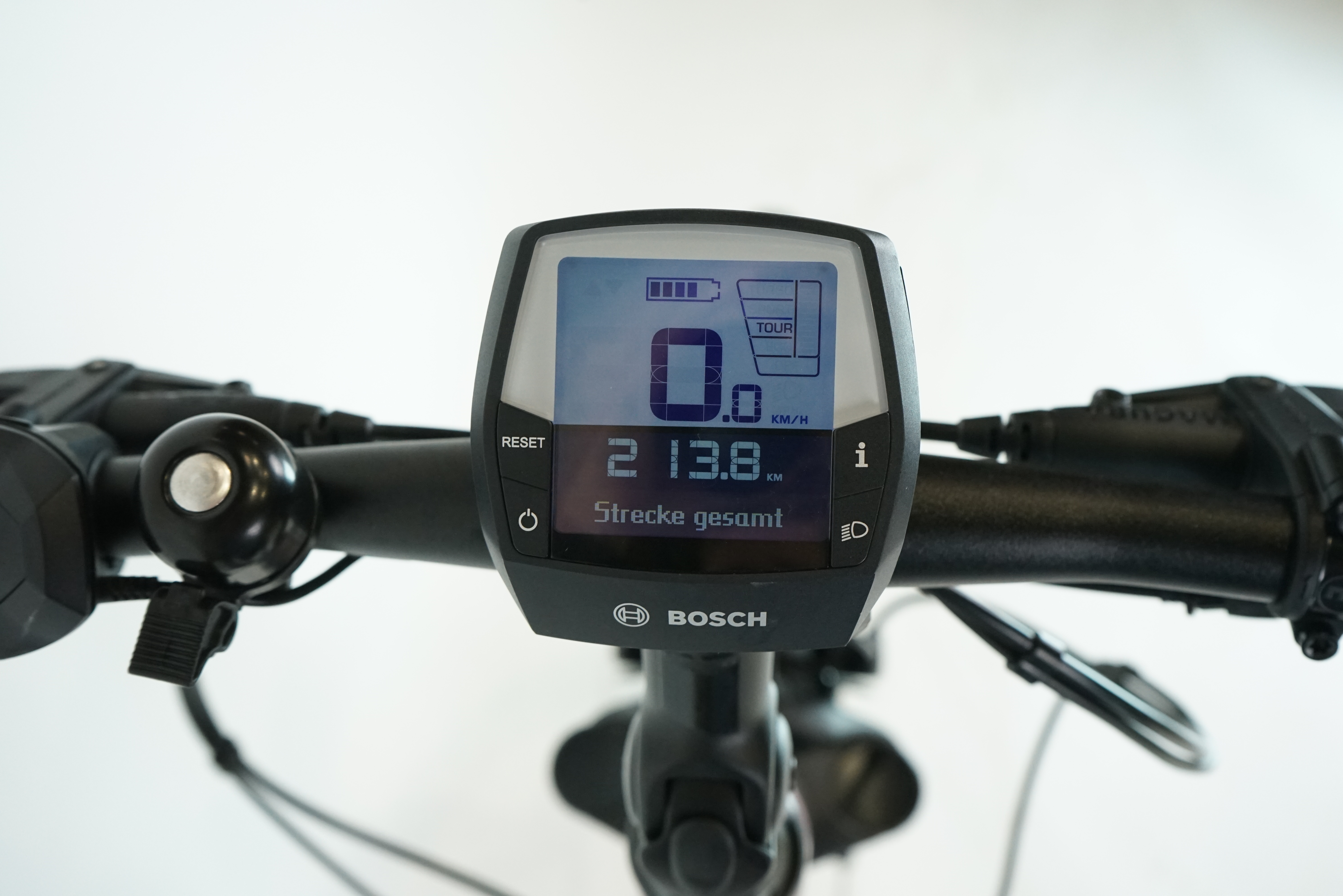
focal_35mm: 40
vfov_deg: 33.4
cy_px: 448
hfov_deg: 48.5
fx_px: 1492
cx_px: 672
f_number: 6.3
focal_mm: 40
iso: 2500
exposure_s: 1/200
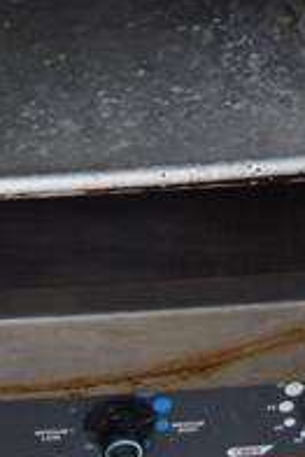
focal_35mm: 126
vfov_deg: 14.1
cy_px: -414
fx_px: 1598
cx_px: -75
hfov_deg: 10.7
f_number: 3.5
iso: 560
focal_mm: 18
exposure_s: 1/250
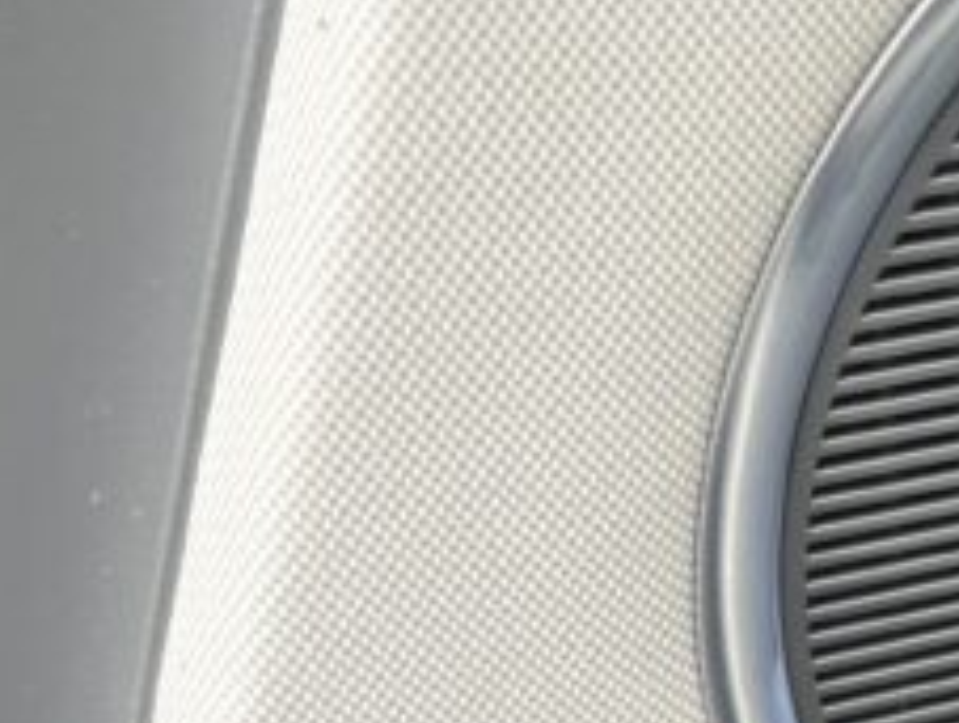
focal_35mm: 91
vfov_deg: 16.3
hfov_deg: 20.0
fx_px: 2525
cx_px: 1191
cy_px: 425
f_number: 1.5
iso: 64
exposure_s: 1/134
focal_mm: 5.7
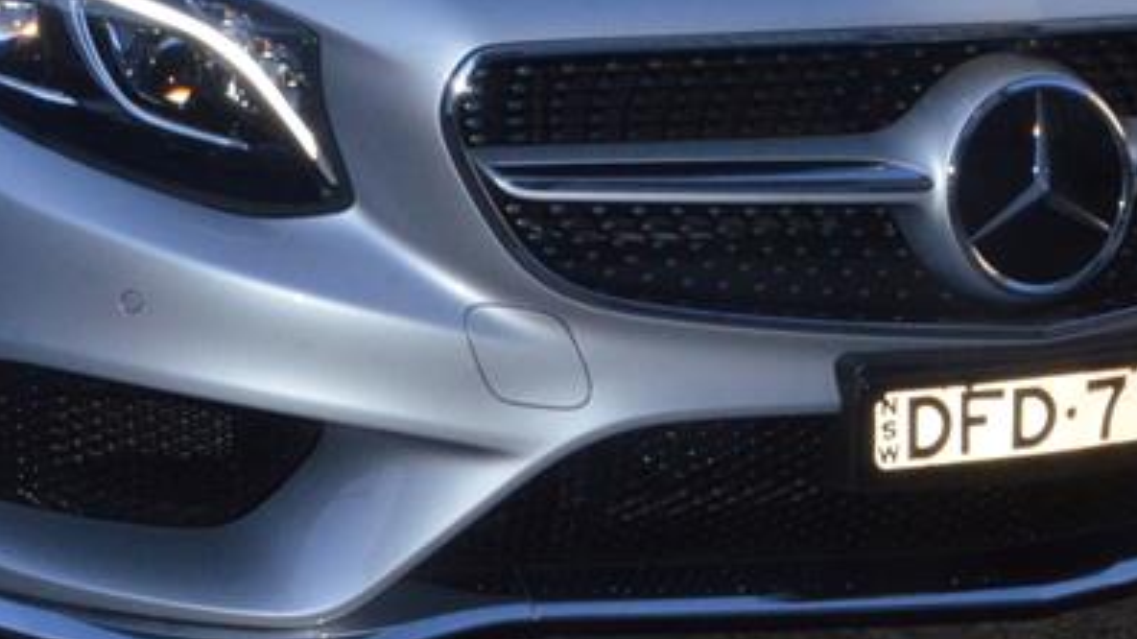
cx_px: 189
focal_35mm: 92
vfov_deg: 12.7
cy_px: -190
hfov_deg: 22.8
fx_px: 2773
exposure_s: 1/250
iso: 2000
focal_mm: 20
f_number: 20
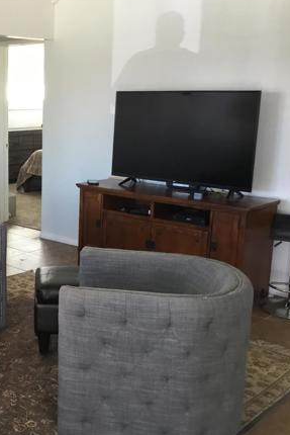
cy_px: 211
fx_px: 579
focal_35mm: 48
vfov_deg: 41.1
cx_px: -6
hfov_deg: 26.5
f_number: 2.4
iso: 80
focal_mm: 3.3
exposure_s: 1/30
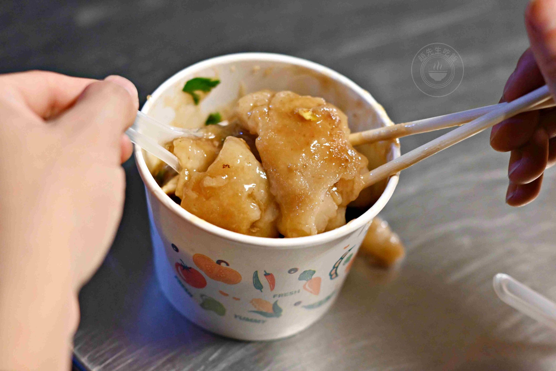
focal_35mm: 75
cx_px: 278
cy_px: 186
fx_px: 1158
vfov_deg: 18.2
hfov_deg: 27.0
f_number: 2.2
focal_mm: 50
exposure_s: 1/200
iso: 2500
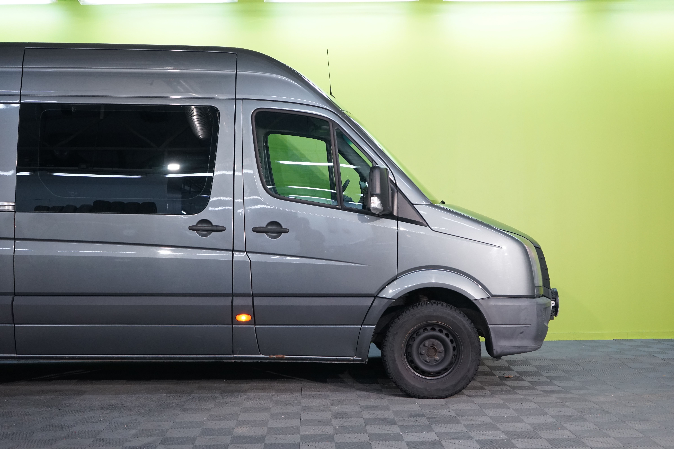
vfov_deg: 30.5
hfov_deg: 44.5
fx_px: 824
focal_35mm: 44
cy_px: 224
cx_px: 337
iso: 2000
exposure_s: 1/50
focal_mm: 44
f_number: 5.6
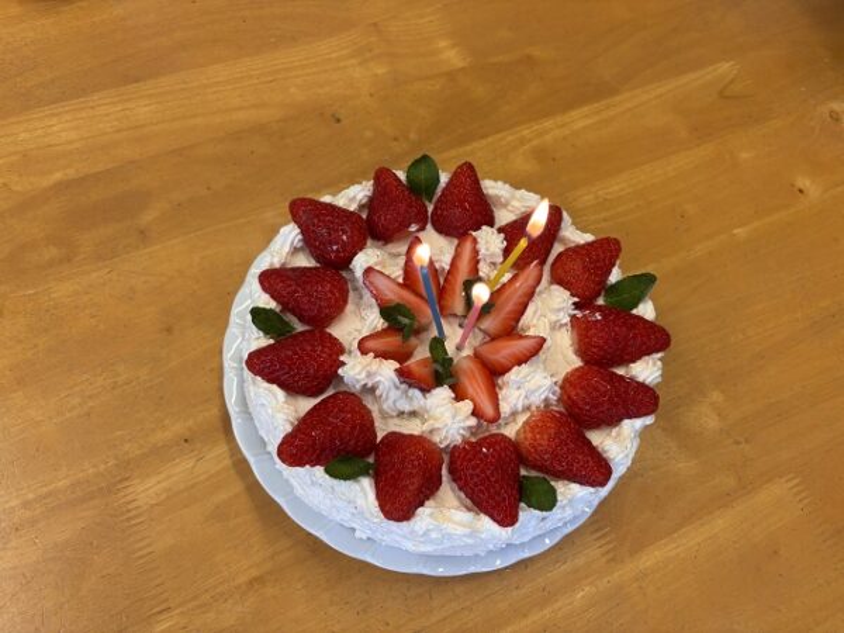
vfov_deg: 53.1
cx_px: 422
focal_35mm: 26
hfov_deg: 67.3
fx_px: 634
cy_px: 316
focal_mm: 5.96
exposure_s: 1/100
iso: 50
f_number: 1.6
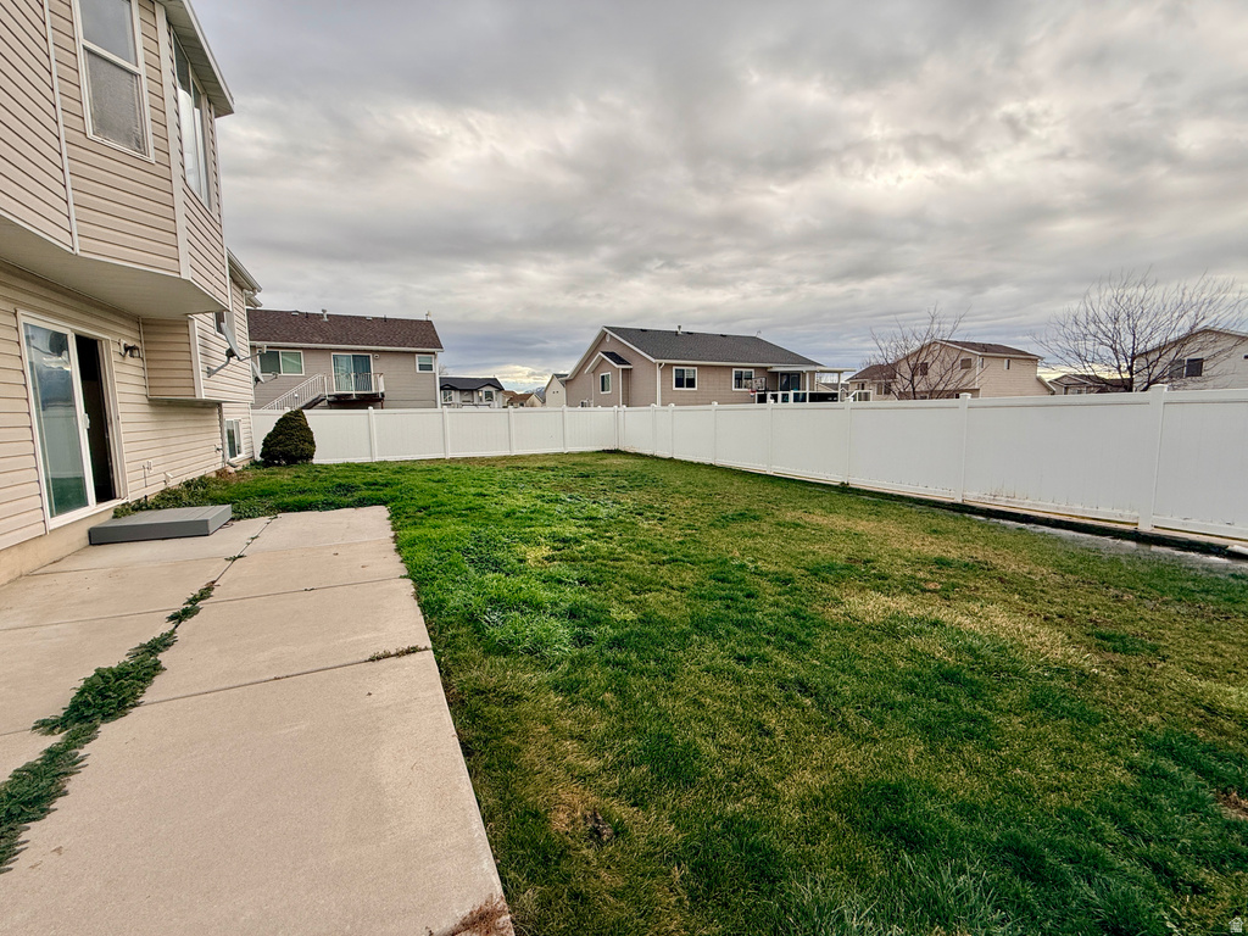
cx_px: 624
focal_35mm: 14
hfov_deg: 102.1
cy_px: 468
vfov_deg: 85.7
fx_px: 505
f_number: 2.2
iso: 50
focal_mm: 2.22
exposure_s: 1/301
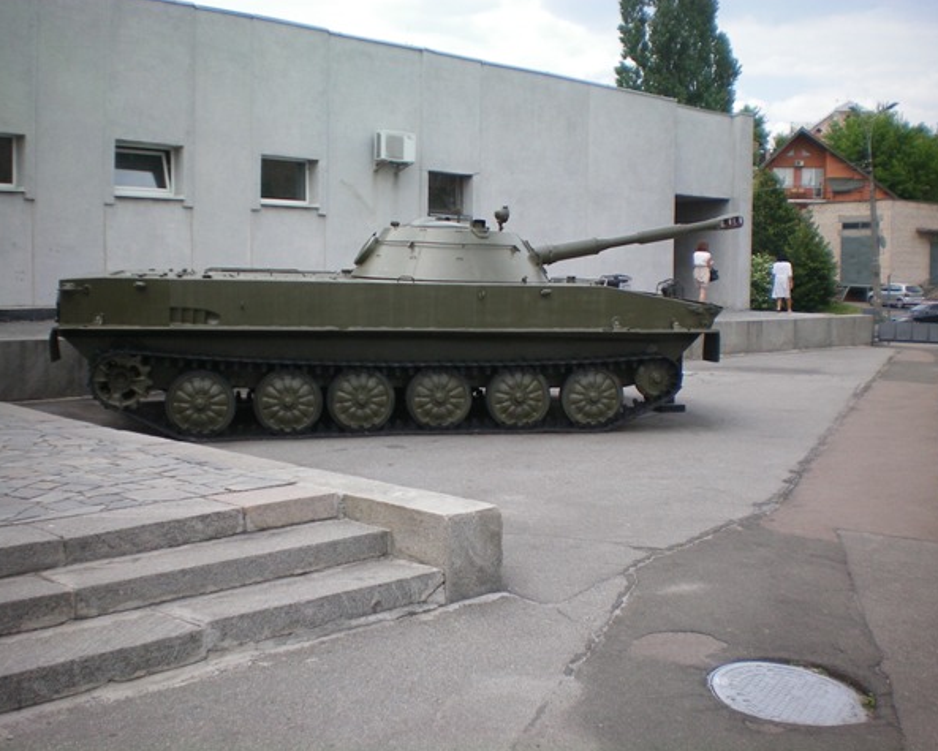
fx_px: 1111
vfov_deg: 37.4
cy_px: 375
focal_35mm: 40
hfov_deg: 45.8
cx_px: 490
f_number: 3.1
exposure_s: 1/500
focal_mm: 6.3
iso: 64
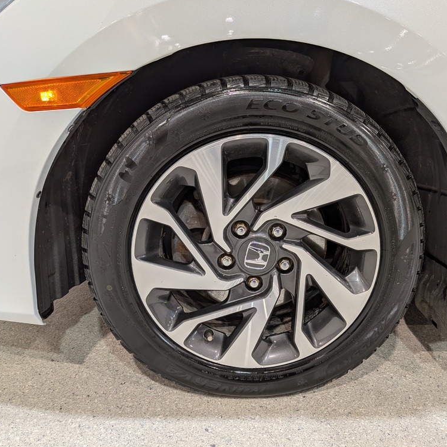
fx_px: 424
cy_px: 226
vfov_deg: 55.6
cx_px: 260
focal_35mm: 29
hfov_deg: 55.3
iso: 28
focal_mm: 4.53
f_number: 1.7
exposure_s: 1/200
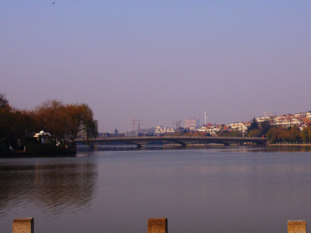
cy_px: 90
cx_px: 210
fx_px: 656
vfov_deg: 20.1
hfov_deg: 26.5
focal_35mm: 73
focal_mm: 28
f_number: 6.3
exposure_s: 1/640
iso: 100
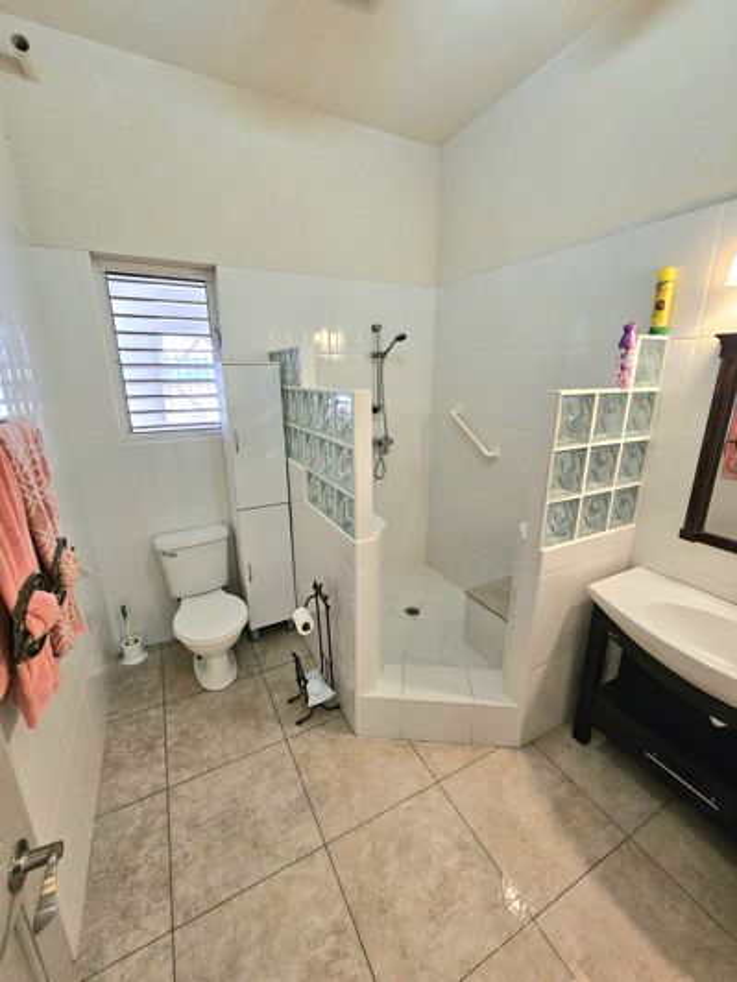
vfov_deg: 106.2
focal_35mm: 13
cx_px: 368
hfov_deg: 89.9
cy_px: 491
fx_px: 369
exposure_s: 1/50
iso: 320
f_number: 2.2
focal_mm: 2.2
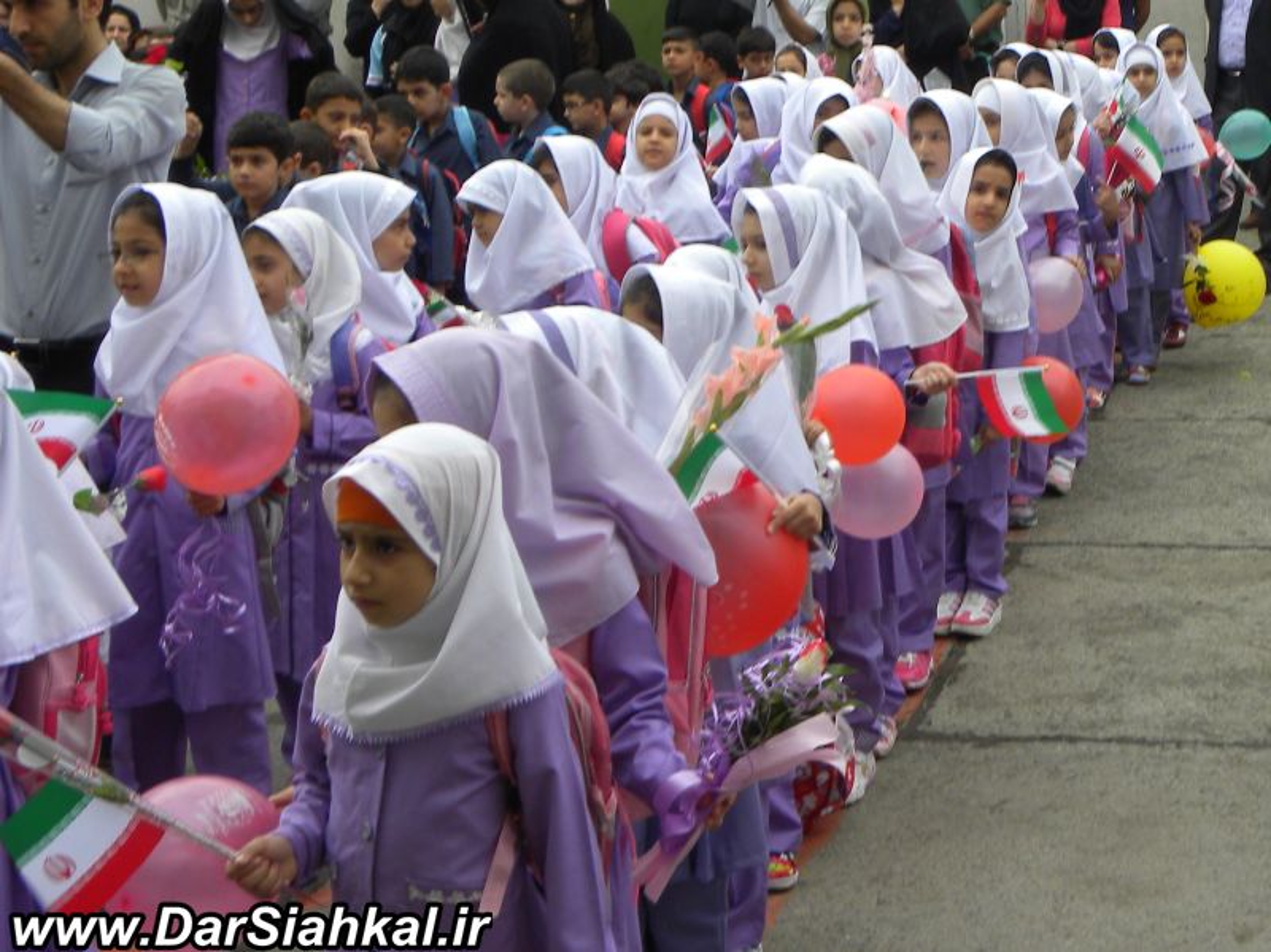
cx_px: 636
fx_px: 1504
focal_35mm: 41
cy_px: 476
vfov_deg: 35.1
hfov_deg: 45.8
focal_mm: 7.3
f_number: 4
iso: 64
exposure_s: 1/112
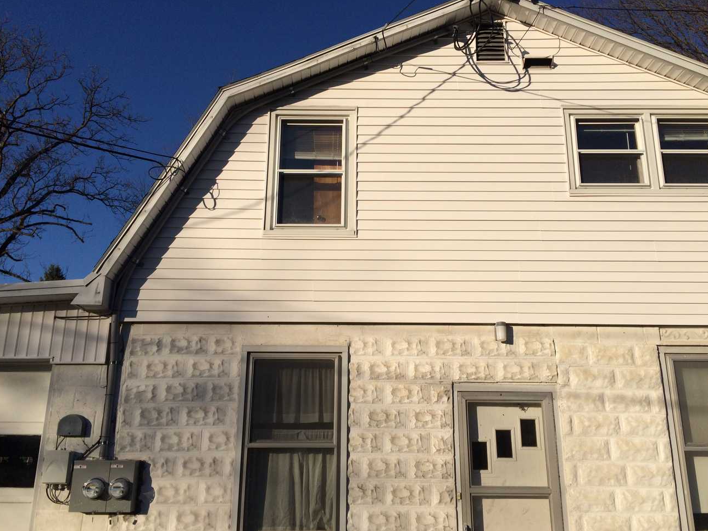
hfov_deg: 60.0
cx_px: 361
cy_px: 264
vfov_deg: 46.8
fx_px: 614
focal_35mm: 30
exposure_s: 1/4566
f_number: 2.2
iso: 32
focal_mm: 4.15
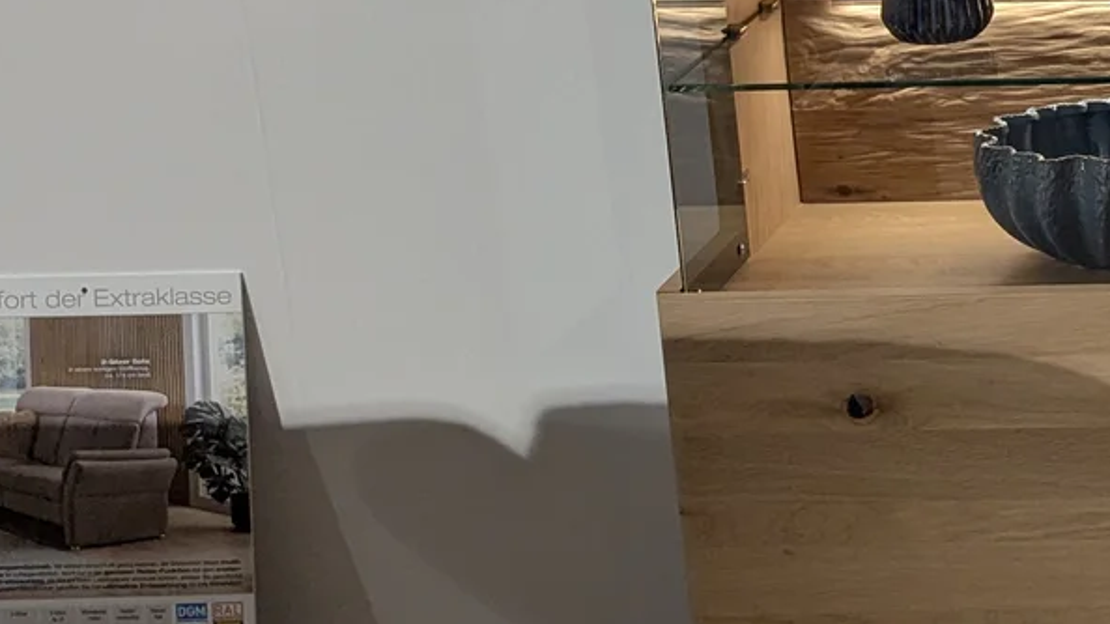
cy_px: 73
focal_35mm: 75
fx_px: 2207
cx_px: 1516
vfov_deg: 15.9
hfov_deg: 24.1
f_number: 1.85
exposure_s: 1/100
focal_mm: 6.81
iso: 172
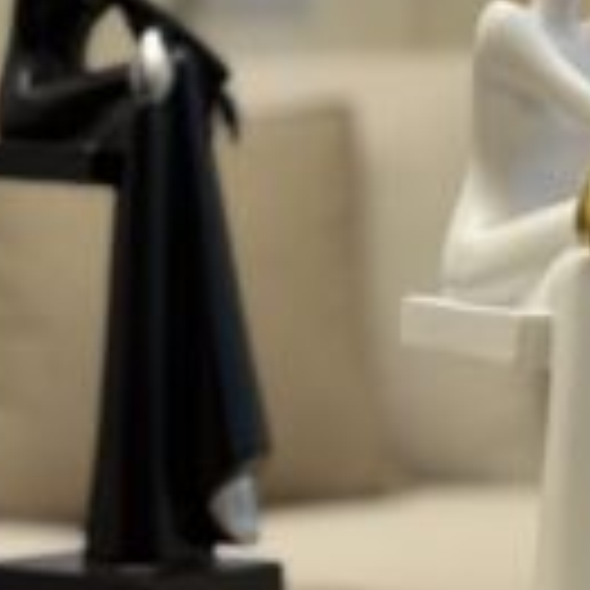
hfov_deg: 13.4
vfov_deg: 13.4
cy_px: 351
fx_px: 2507
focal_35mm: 130
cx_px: 392
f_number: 1.78
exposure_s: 1/121
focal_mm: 6.76
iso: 50
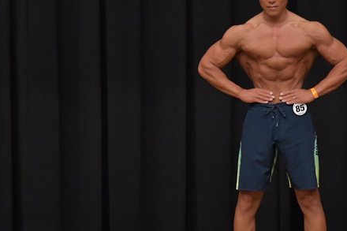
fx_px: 4076
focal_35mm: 423
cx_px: 250
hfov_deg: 4.9
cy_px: 133
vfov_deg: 3.2
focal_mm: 160
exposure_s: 1/400
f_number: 5.6
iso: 6400
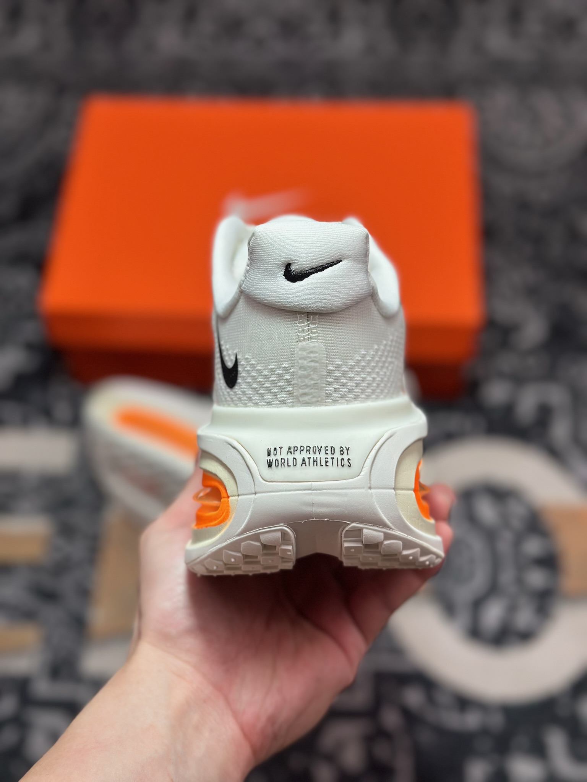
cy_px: 391
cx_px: 294
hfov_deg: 30.3
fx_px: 1085
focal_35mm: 48
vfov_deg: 39.7
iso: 80
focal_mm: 6.86
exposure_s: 1/1050
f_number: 1.78
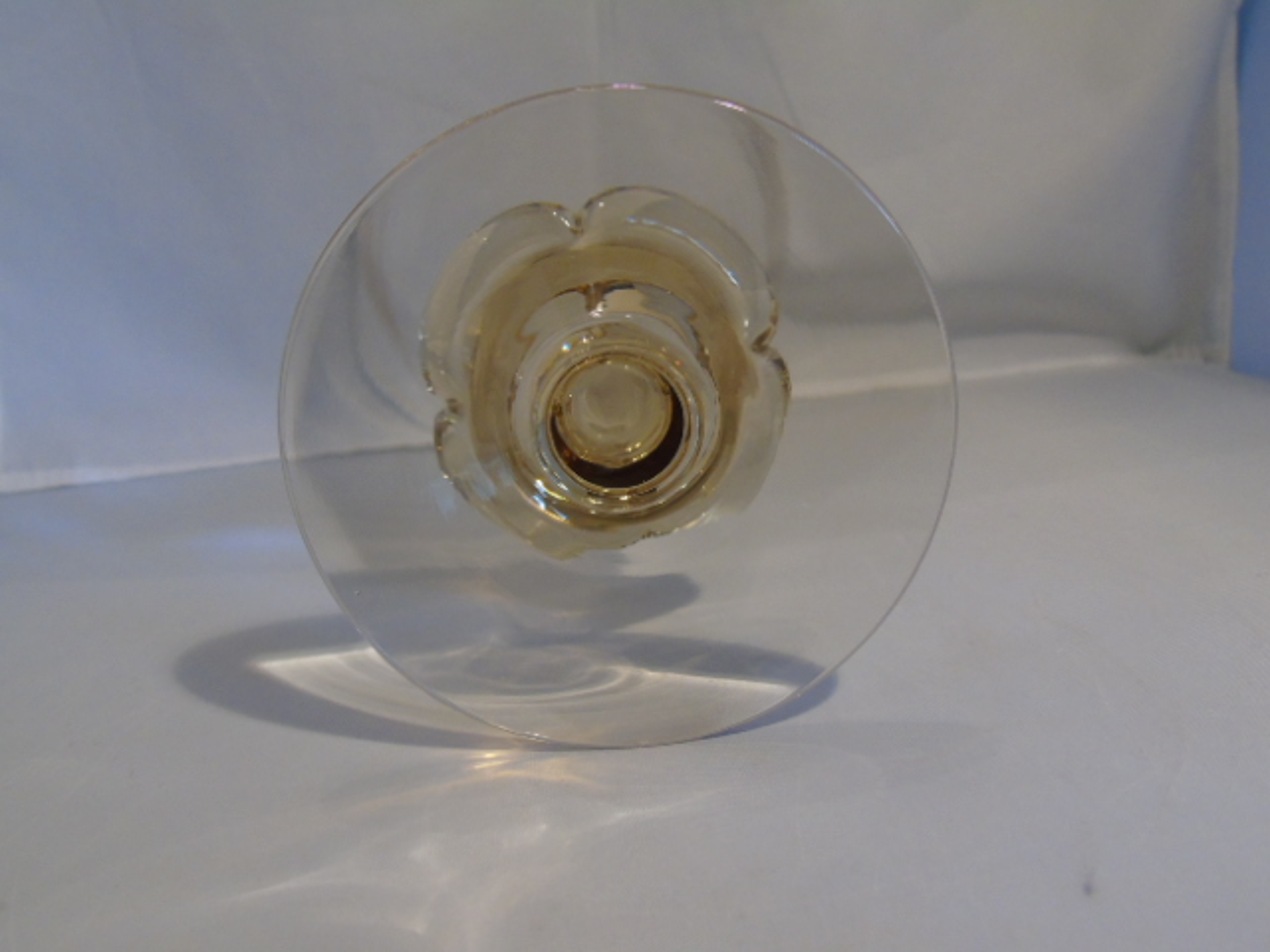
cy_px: 476
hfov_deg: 61.7
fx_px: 1064
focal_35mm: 29
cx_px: 635
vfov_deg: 48.2
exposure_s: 1/30
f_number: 3.6
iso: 320
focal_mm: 5.2
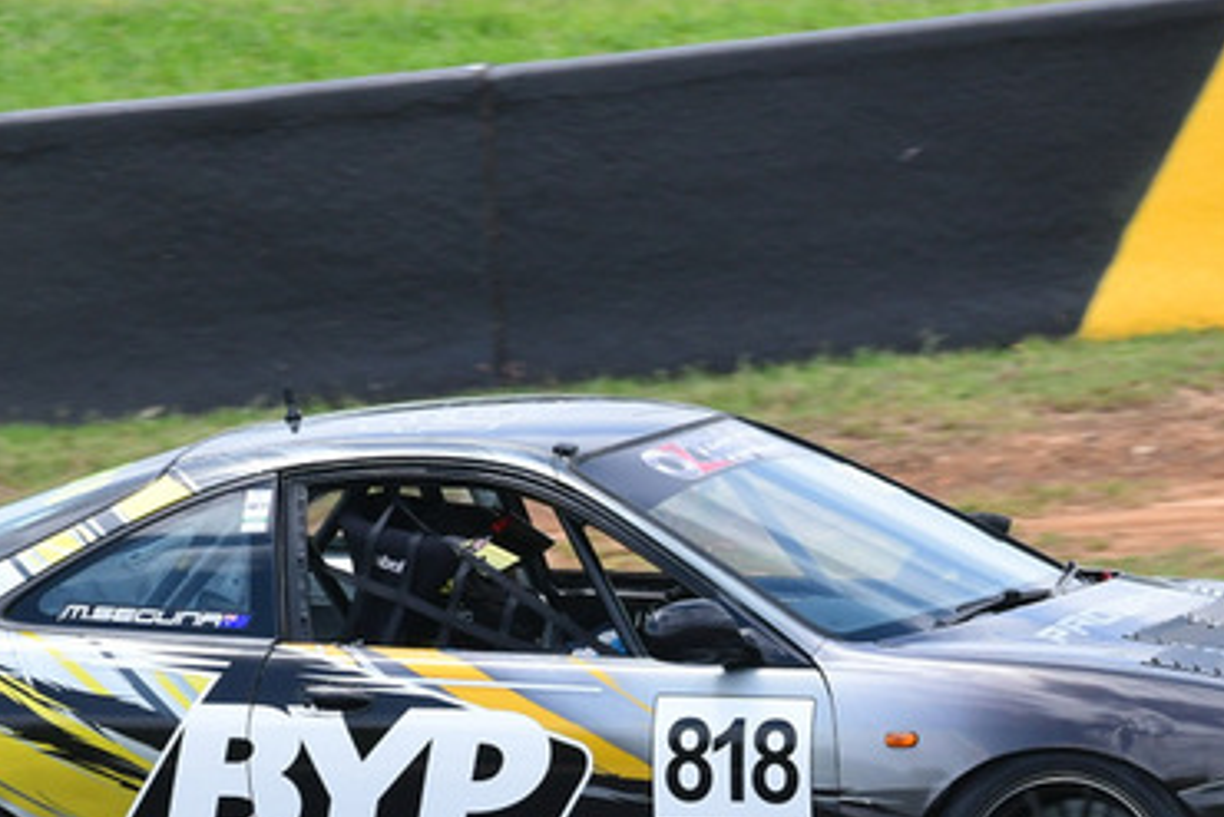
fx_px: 34182
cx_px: 817
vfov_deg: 1.4
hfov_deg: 2.1
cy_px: 562
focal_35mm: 1005
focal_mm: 310
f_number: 11
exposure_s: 1/640
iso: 800
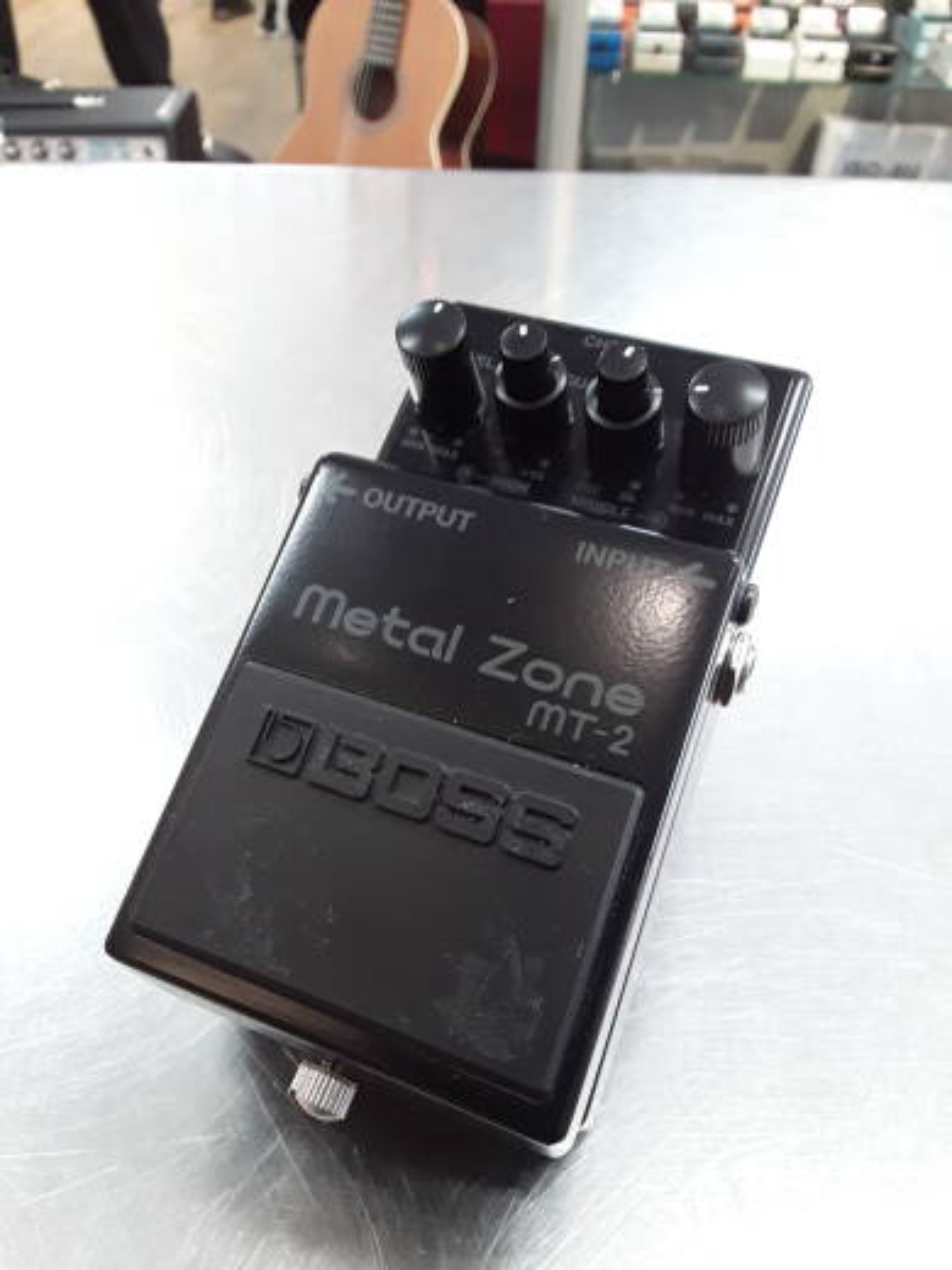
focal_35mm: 27
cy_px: 635
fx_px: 990
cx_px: 476
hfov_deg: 51.4
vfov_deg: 65.3
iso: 100
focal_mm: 2.91
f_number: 1.9
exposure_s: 1/20
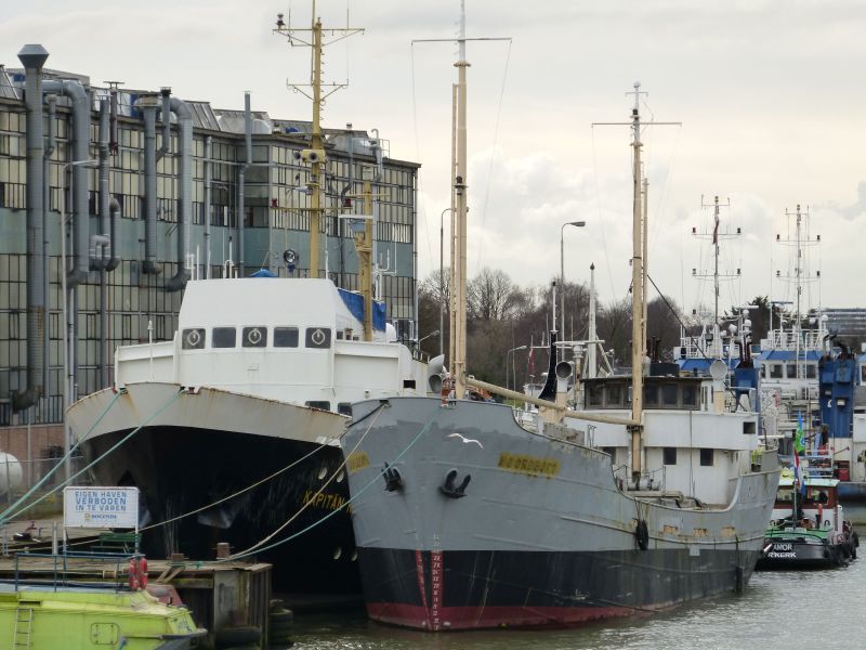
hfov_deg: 8.6
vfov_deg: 6.5
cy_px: 325
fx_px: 5754
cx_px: 433
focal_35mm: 230
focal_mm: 41.4
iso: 160
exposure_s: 1/500
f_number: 4
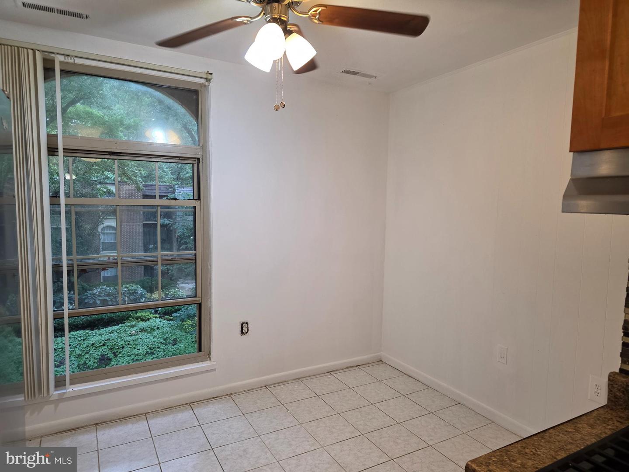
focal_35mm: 23
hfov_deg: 73.9
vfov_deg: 58.9
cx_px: 314
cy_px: 236
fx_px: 418
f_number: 1.7
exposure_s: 1/120
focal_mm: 6.3
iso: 160
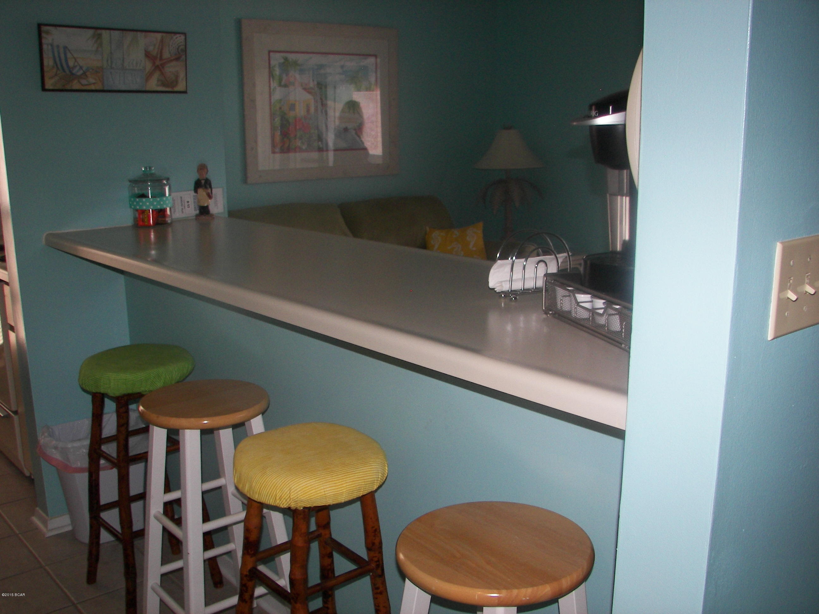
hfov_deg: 51.4
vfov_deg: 39.7
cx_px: 410
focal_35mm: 36
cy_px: 307
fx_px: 852
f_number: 2.8
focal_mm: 6
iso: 100
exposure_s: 1/30
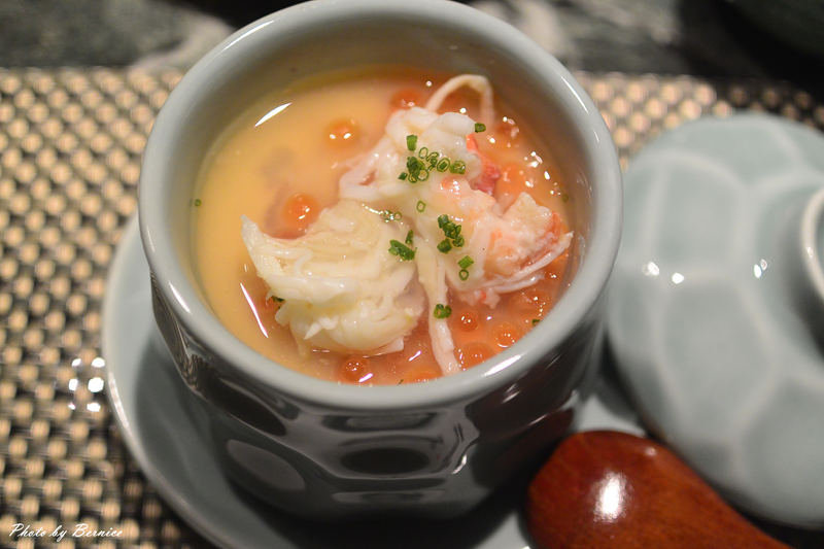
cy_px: 274
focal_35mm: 49
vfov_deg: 27.5
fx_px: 1121
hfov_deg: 40.4
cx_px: 412
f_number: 1.8
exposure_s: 1/125
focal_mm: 18.5
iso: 400
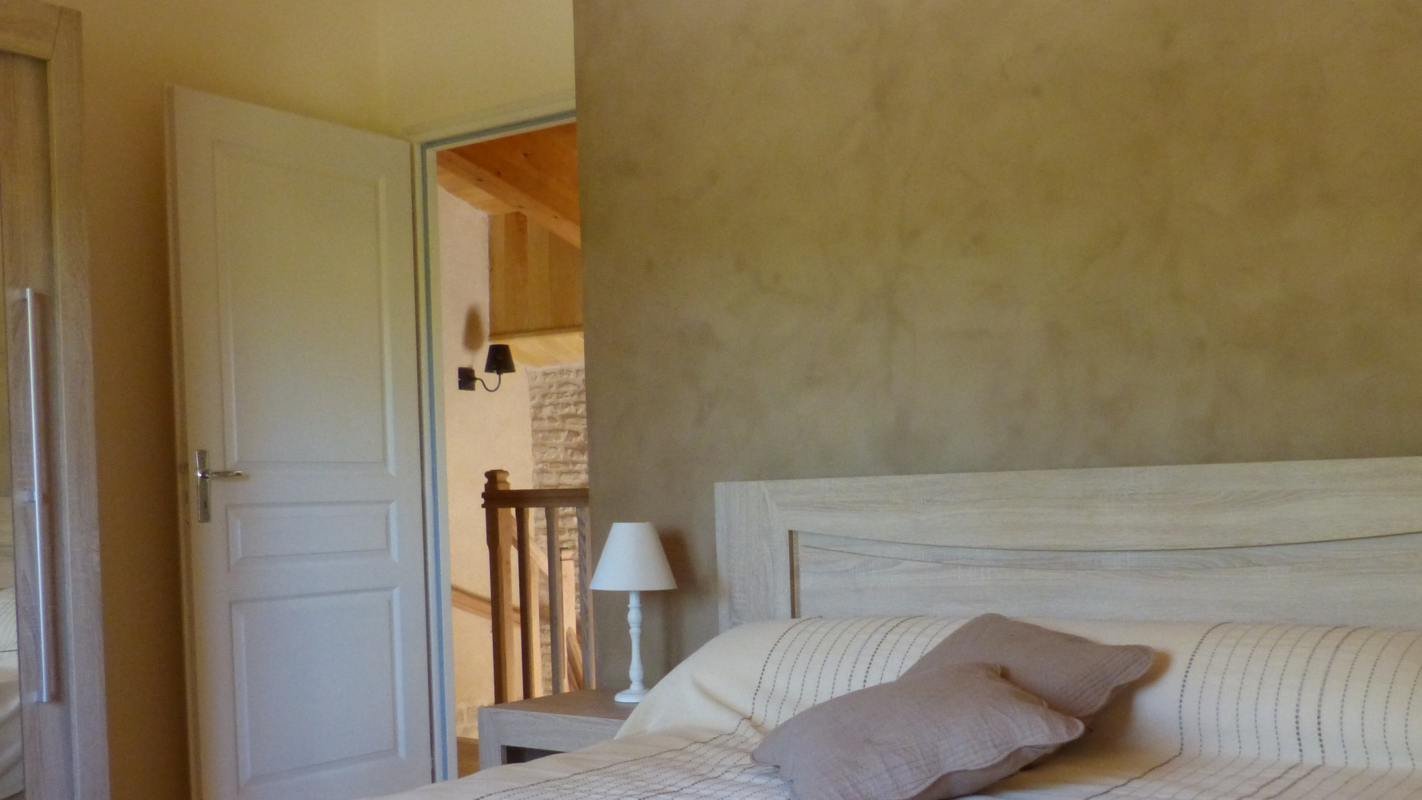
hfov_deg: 51.4
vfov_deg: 30.1
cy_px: 567
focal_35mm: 39
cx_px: 833
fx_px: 1471
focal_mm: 4.5
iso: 400
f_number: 2.8
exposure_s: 1/60
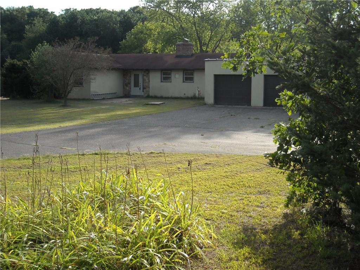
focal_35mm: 49
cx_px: 180
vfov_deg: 29.7
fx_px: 510
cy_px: 135
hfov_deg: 38.9
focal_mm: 7.92
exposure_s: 1/296
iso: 64
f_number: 3.2
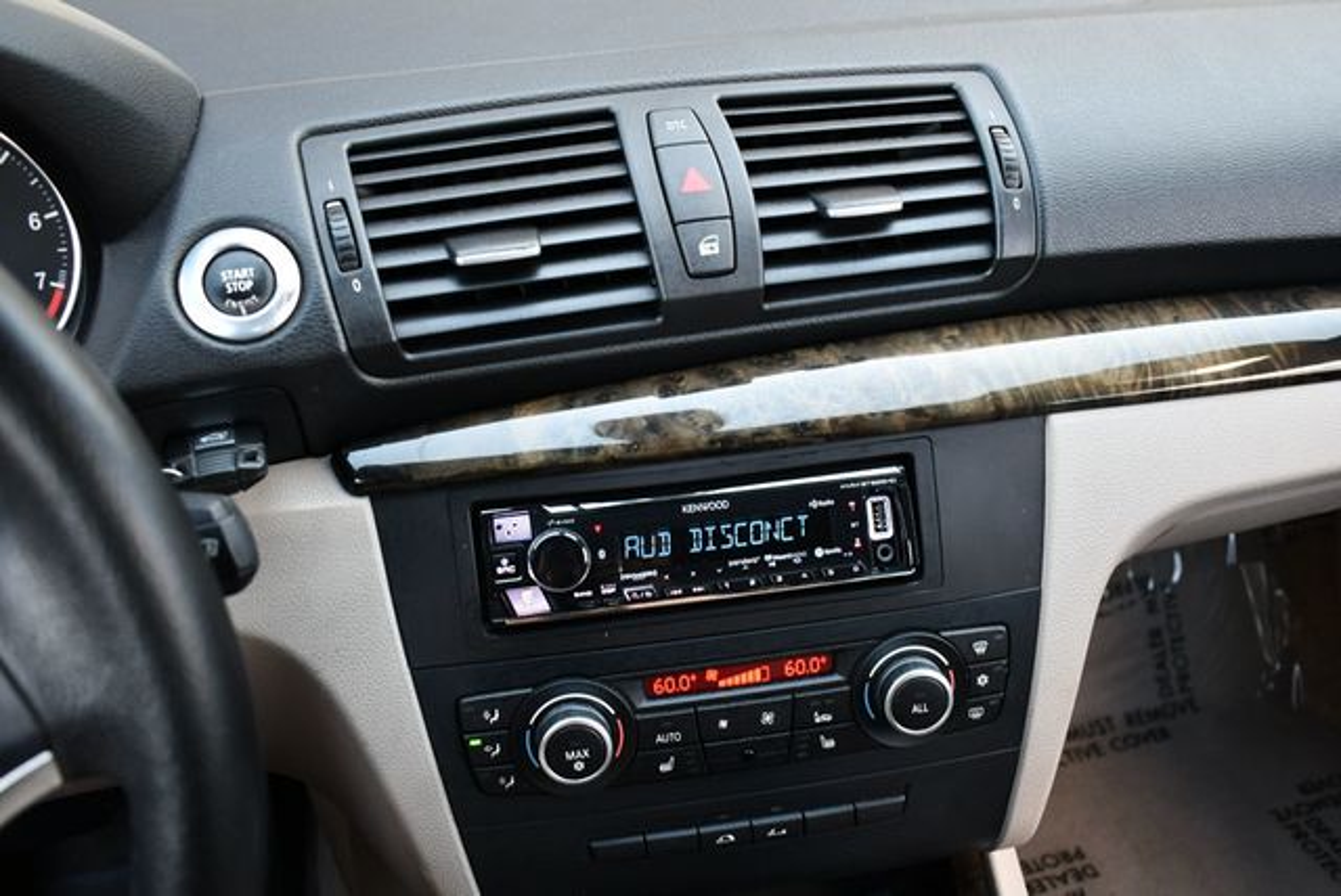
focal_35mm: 36
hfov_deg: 53.1
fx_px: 1342
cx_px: 670
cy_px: 448
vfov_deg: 36.9
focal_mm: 18
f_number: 3.5
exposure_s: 1/160
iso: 800
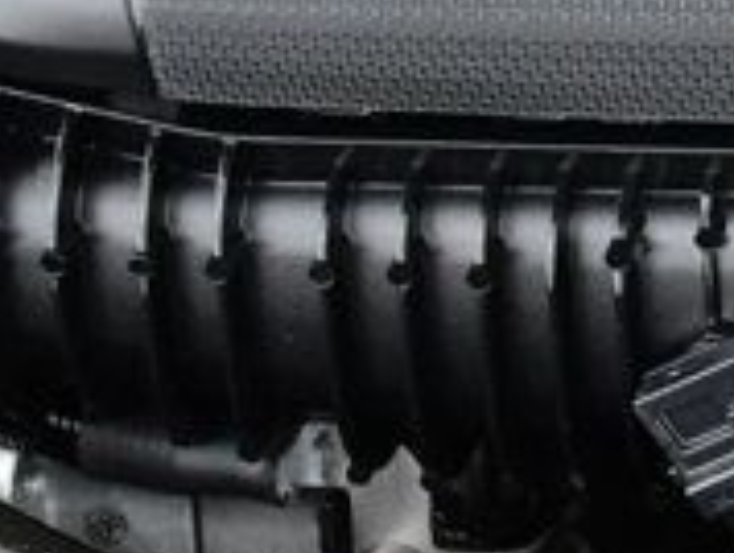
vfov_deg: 8.0
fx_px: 3864
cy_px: -289
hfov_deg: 9.9
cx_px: 1579
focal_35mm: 182
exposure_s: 1/80
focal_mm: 22
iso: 2500
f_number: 4.5
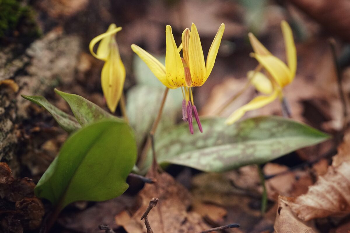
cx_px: 175
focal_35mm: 105
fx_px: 1021
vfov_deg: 13.0
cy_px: 116
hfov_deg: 19.5
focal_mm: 105
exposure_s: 1/3200
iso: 4000
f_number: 4.5
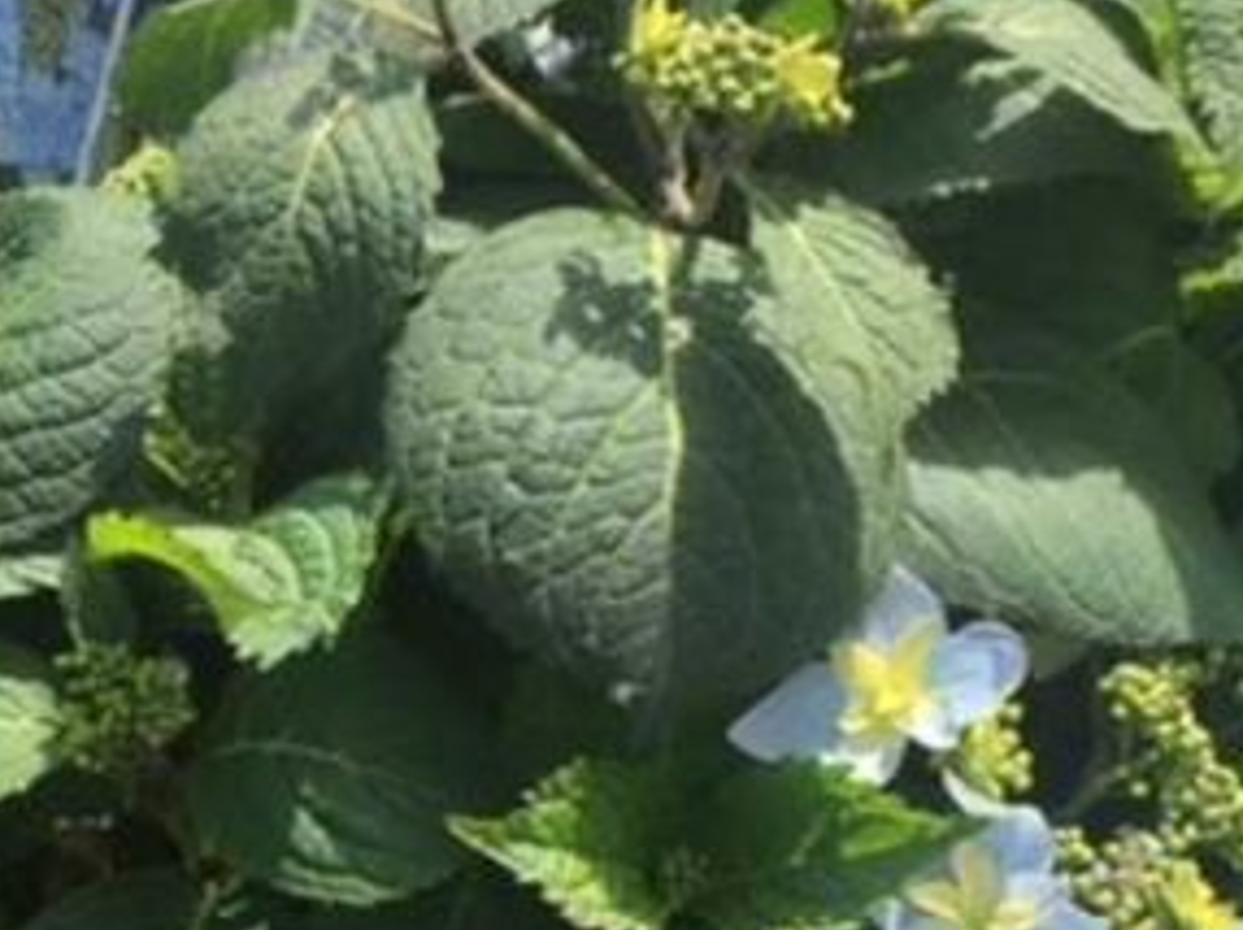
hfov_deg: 25.0
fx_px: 2798
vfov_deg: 18.4
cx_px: 548
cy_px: 917
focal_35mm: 78
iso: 32
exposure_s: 1/860
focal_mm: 4.15
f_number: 2.2
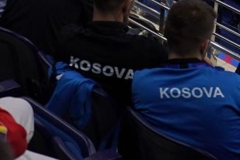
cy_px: -182
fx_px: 1160
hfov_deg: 11.4
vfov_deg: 7.5
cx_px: -108
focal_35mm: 174
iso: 500
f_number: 4
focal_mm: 30
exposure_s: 1/250
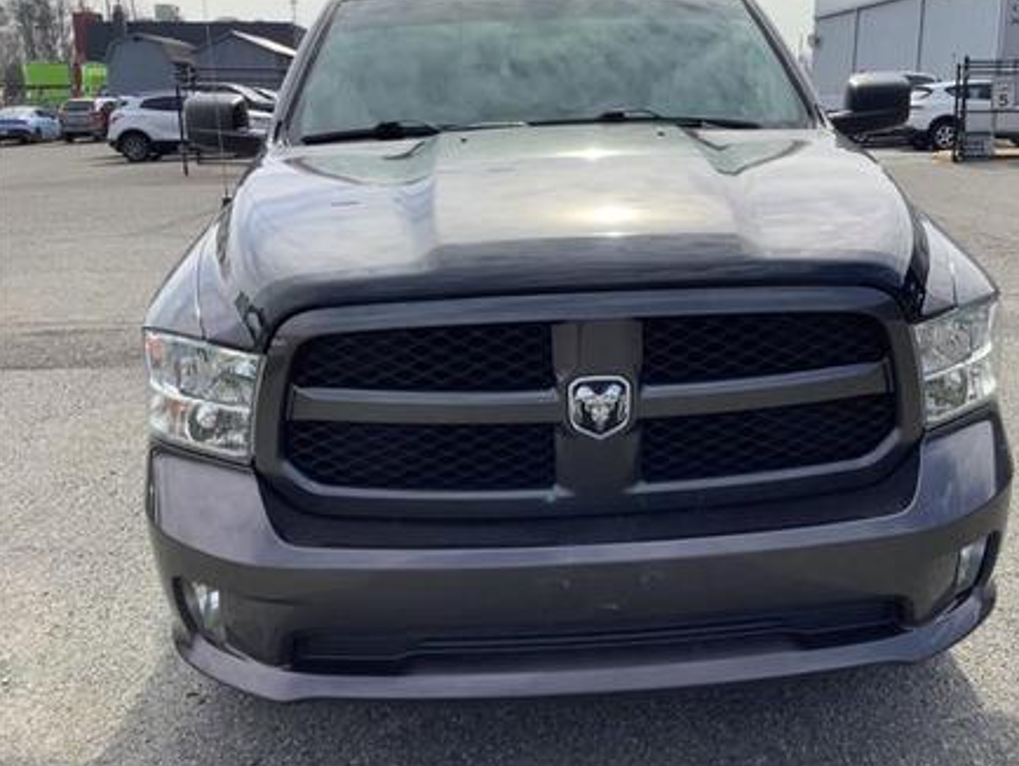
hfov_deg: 51.1
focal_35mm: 36
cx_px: 585
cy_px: 357
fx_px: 1060
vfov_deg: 39.7
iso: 25
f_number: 2.4
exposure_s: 1/727
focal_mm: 3.3
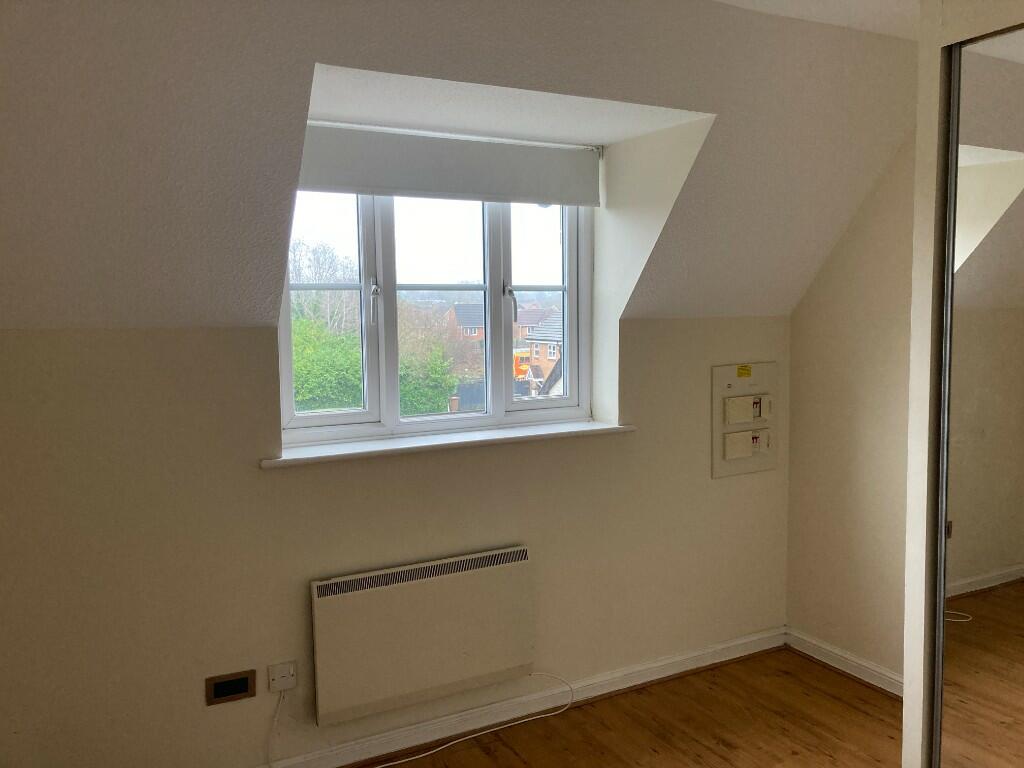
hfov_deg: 63.4
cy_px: 384
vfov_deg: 49.7
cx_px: 512
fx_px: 828
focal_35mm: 28
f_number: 1.8
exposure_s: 1/60
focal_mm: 3.99
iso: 160
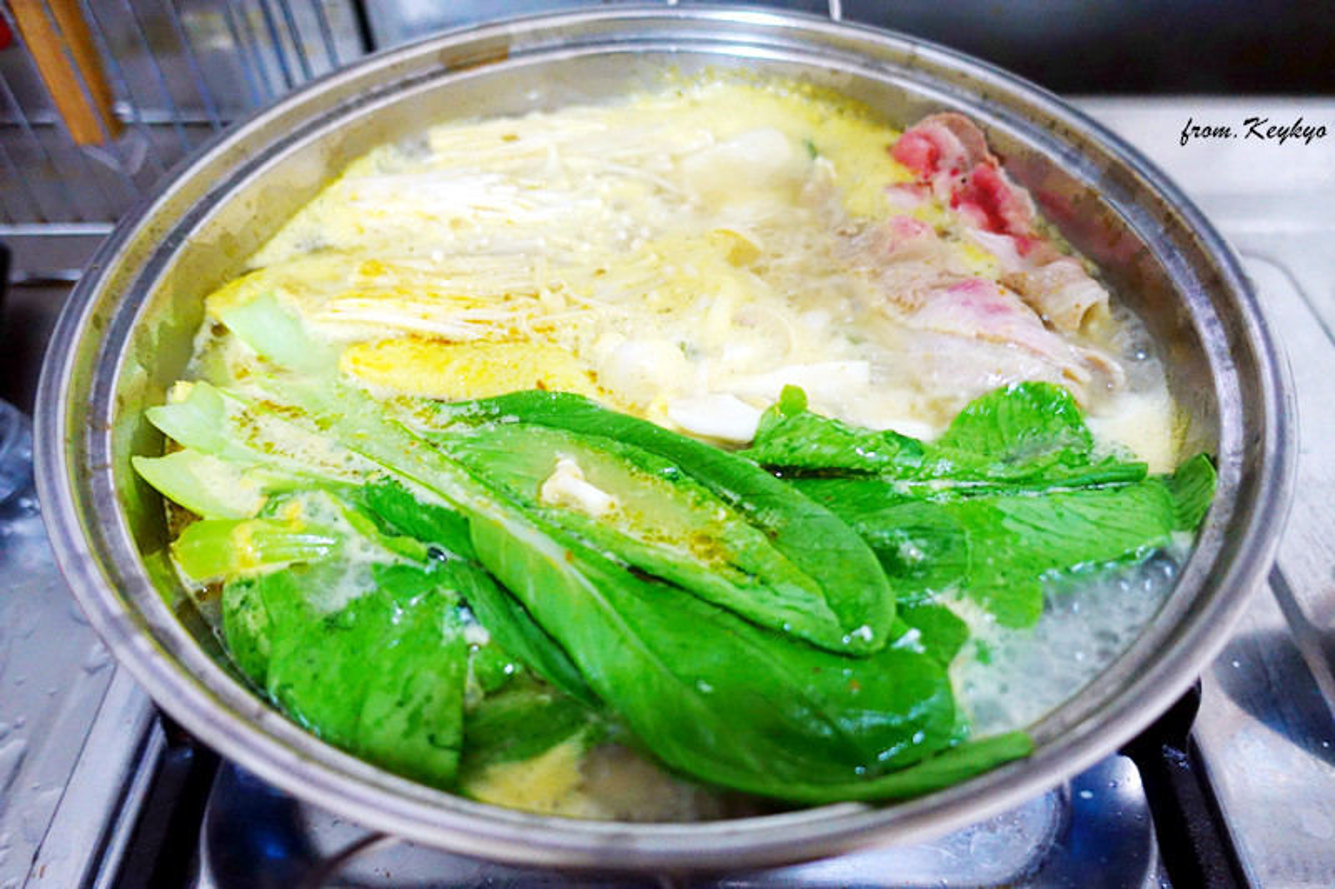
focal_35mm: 24
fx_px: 890
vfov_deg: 53.1
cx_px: 668
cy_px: 444
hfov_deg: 73.8
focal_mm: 8.8
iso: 800
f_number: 1.8
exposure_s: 1/25
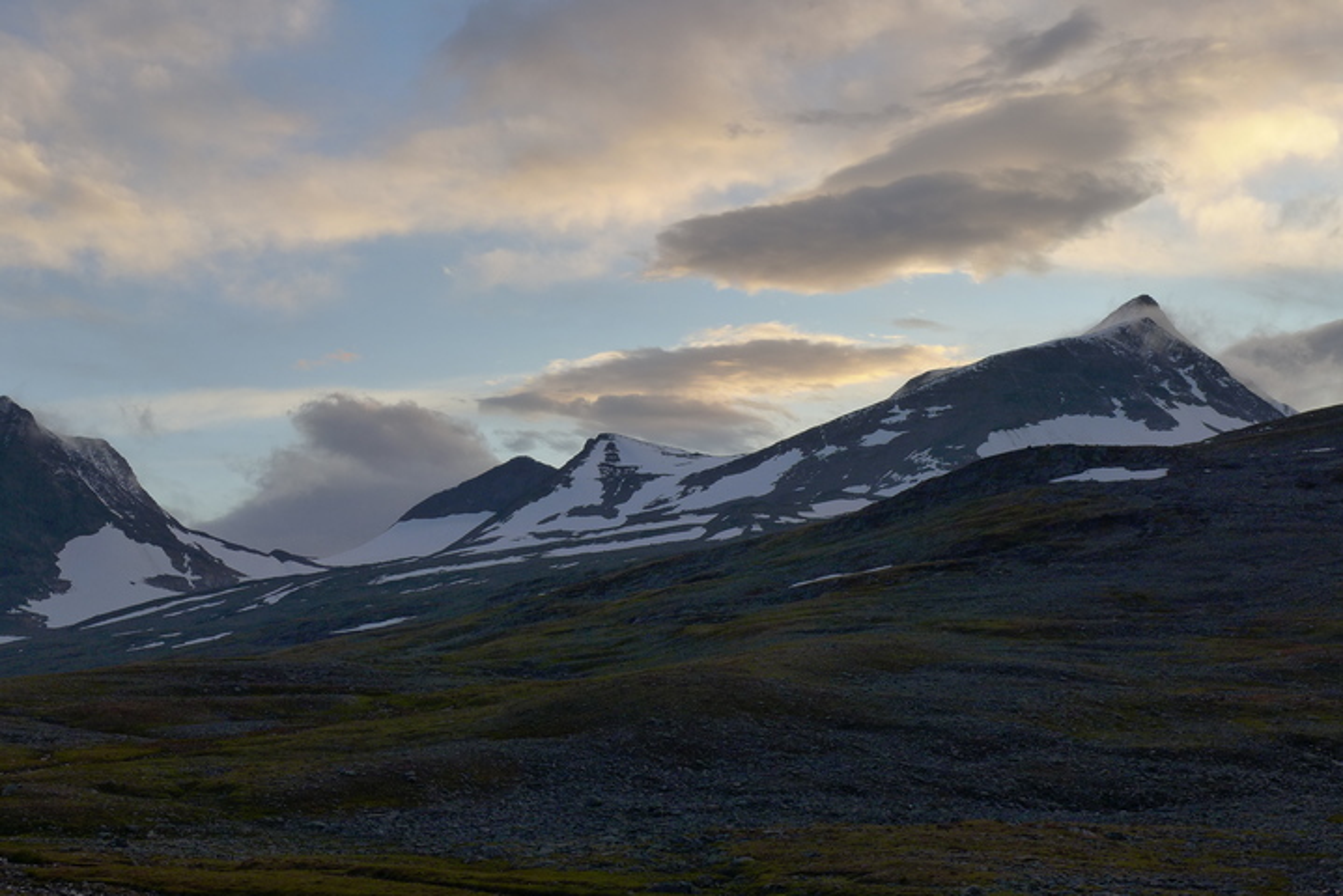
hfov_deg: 36.2
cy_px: 448
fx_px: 2053
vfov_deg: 24.6
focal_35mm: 55
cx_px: 672
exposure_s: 1/400
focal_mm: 10.8
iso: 125
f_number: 2.8
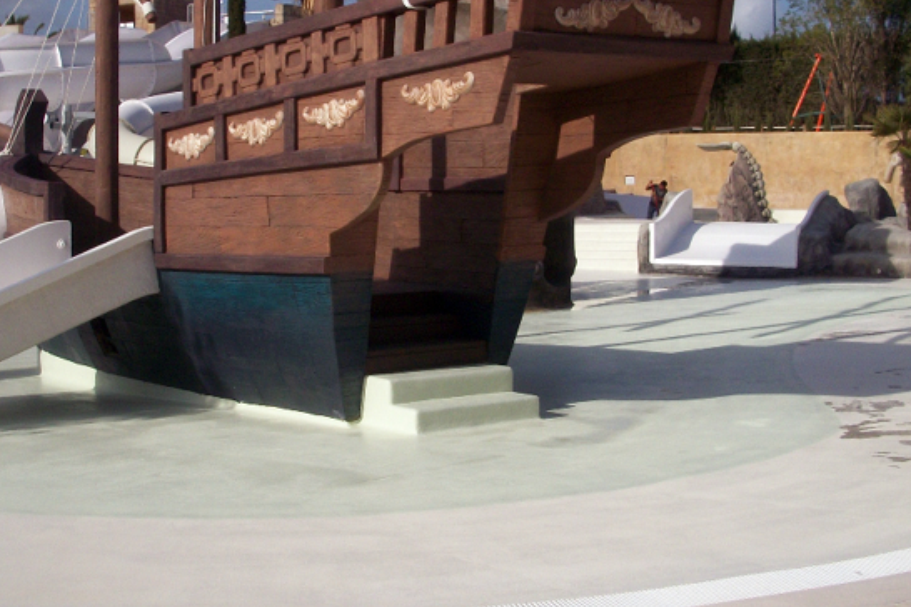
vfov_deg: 22.6
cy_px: 264
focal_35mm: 60
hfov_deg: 33.4
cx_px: 400
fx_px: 1518
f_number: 5.6
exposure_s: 1/800
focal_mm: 6.3
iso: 80
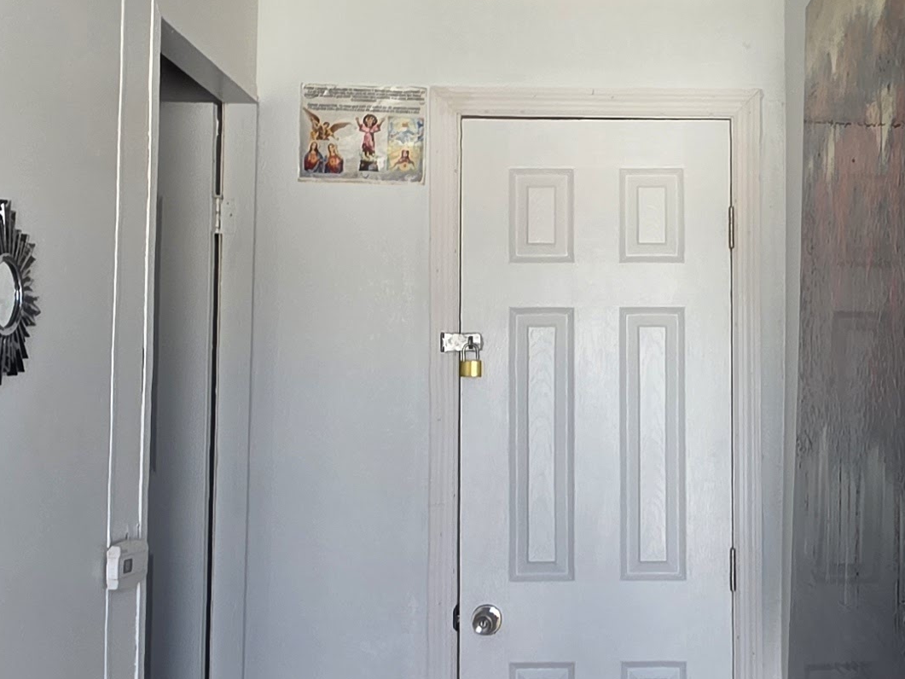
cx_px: 619
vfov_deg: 29.7
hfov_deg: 38.4
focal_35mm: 49
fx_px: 1281
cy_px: 344
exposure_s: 1/120
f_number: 1.9
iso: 40
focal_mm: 2.2
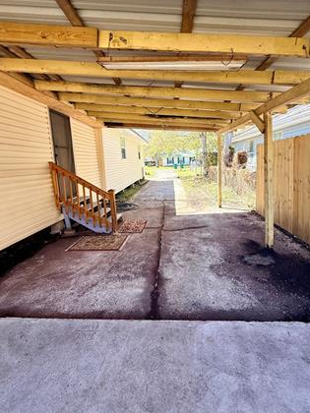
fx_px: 191
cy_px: 187
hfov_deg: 78.1
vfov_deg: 94.2
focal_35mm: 16
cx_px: 162
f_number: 2.2
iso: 64
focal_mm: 2.22
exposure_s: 1/419
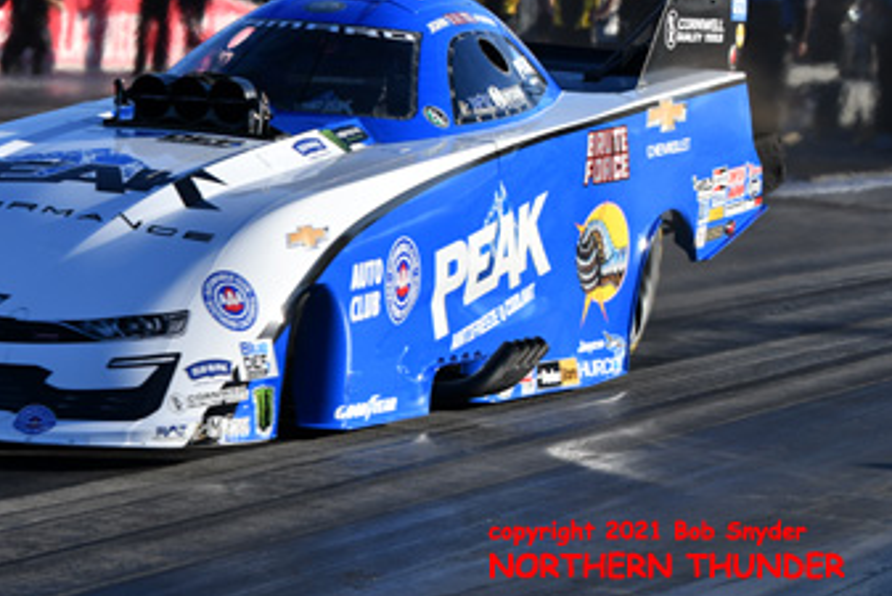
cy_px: 209
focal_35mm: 156
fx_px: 3867
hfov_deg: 13.1
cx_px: 275
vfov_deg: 8.8
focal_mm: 70
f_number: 5.6
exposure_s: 1/1000
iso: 160
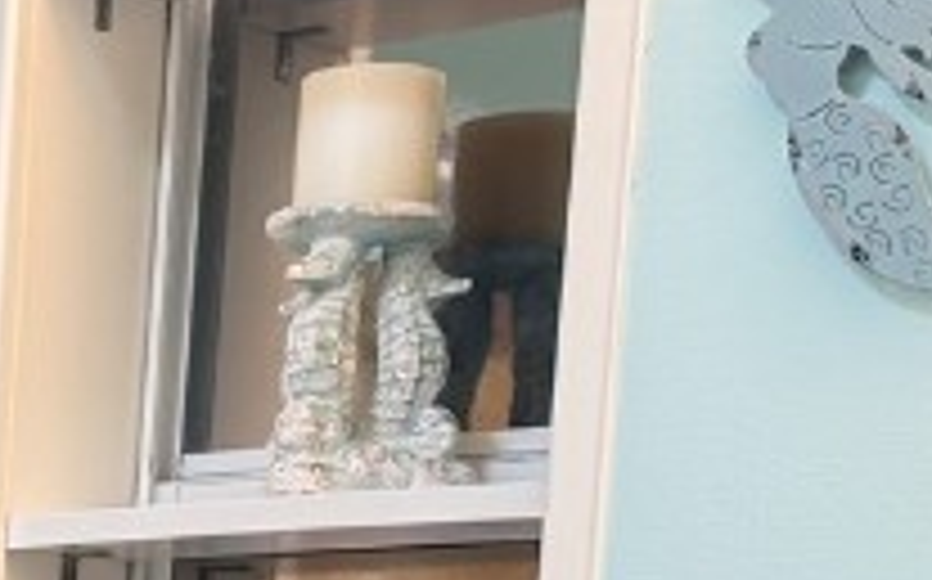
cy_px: 1353
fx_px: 3198
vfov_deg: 9.4
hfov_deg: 14.6
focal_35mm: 126
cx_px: -743
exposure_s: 1/60
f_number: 1.78
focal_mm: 6.76
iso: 200
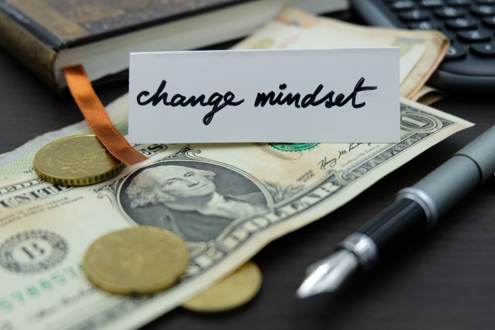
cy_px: 165
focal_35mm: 53
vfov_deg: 25.5
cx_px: 248
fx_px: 729
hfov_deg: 37.5
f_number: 5
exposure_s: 1/60
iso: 250
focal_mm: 35.5
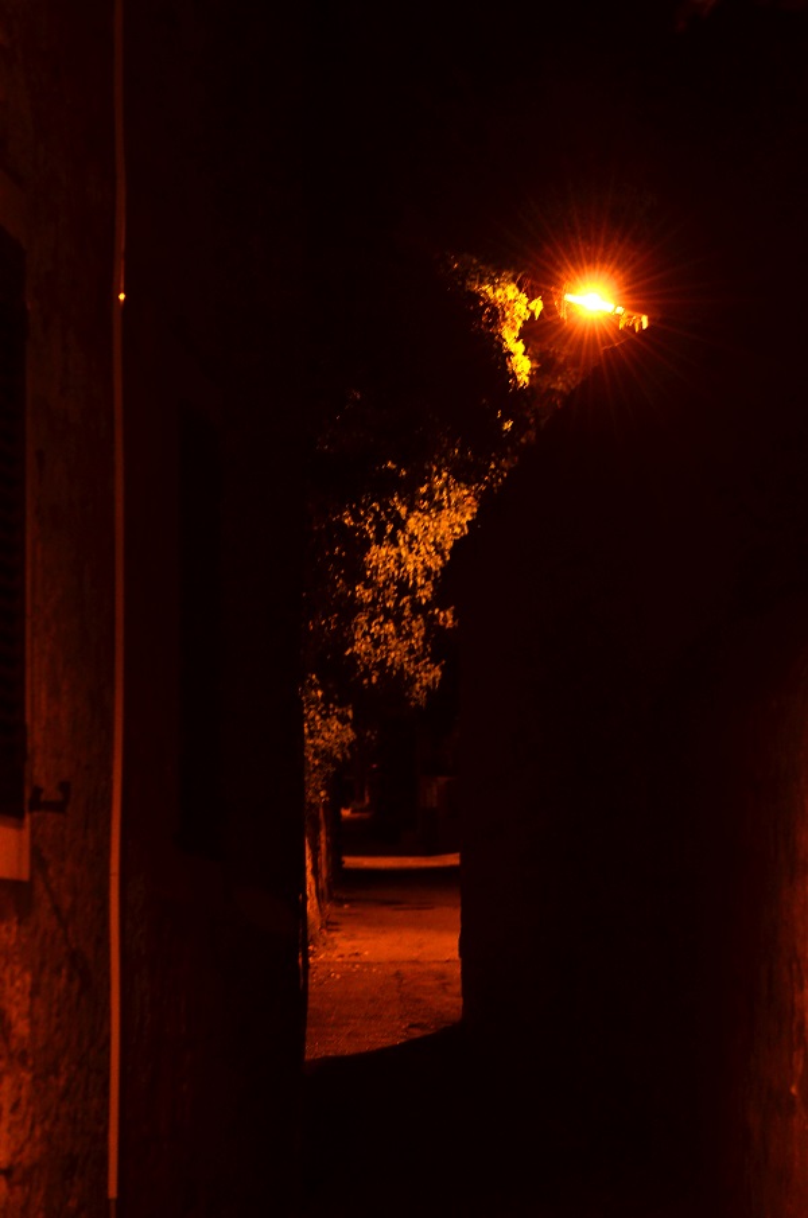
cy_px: 609
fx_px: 5069
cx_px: 404
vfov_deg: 13.7
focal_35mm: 150
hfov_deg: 9.1
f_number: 5
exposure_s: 1/30
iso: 720
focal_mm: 100
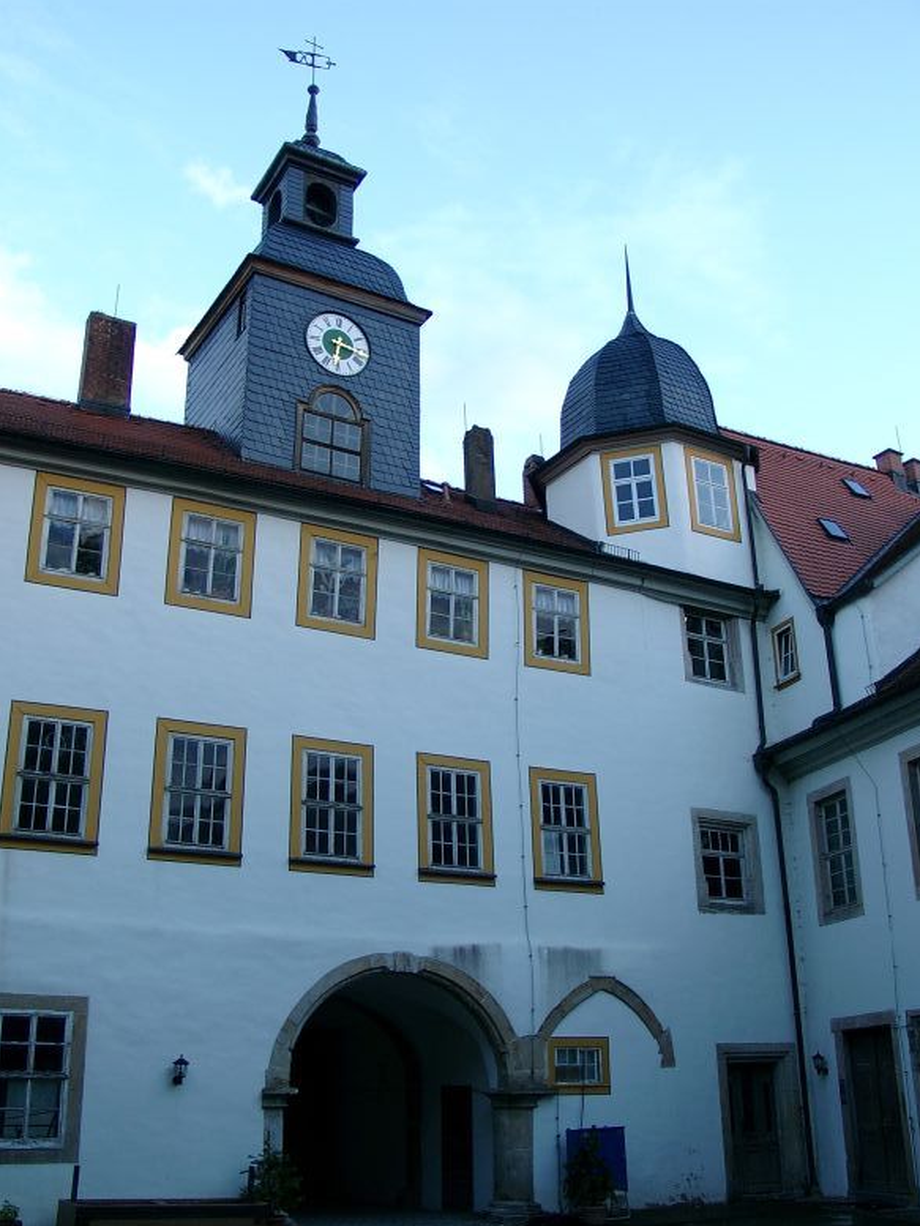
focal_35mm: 35
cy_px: 625
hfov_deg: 40.7
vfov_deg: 52.6
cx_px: 472
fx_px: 1240
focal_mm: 7.13
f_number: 2.8
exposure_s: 1/110
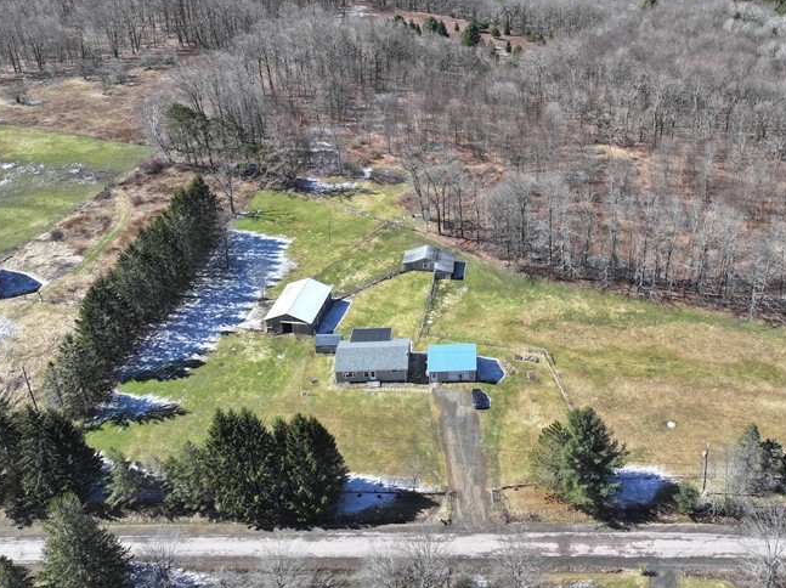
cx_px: 530
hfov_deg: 48.1
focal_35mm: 38
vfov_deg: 36.9
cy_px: 162
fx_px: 862
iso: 140
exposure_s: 1/1250
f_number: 2.8
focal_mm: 12.3
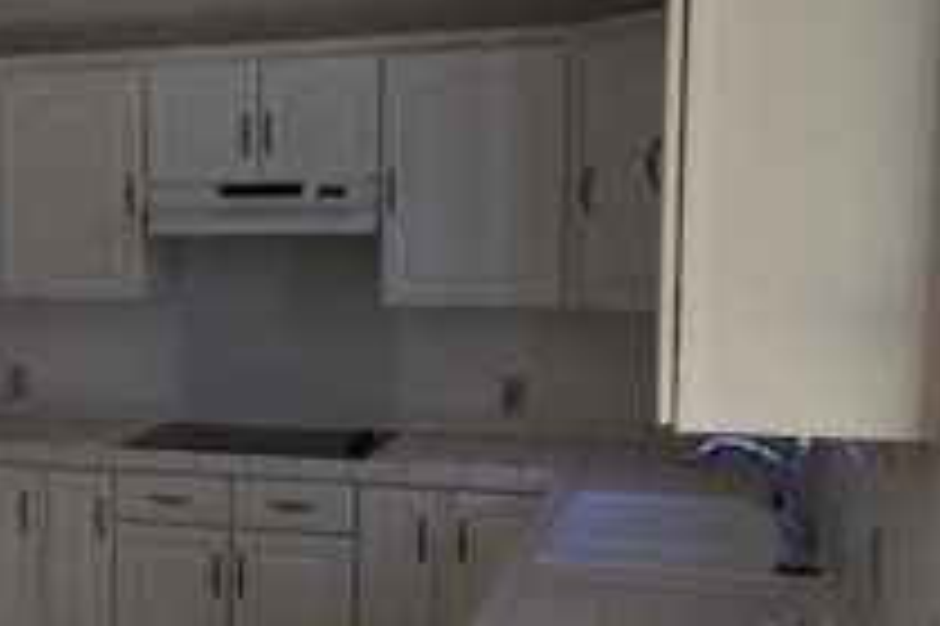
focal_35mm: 55
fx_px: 1435
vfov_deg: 24.5
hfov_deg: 34.2
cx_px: 85
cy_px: 365
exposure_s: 1/125
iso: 360
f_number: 5.6
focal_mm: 12
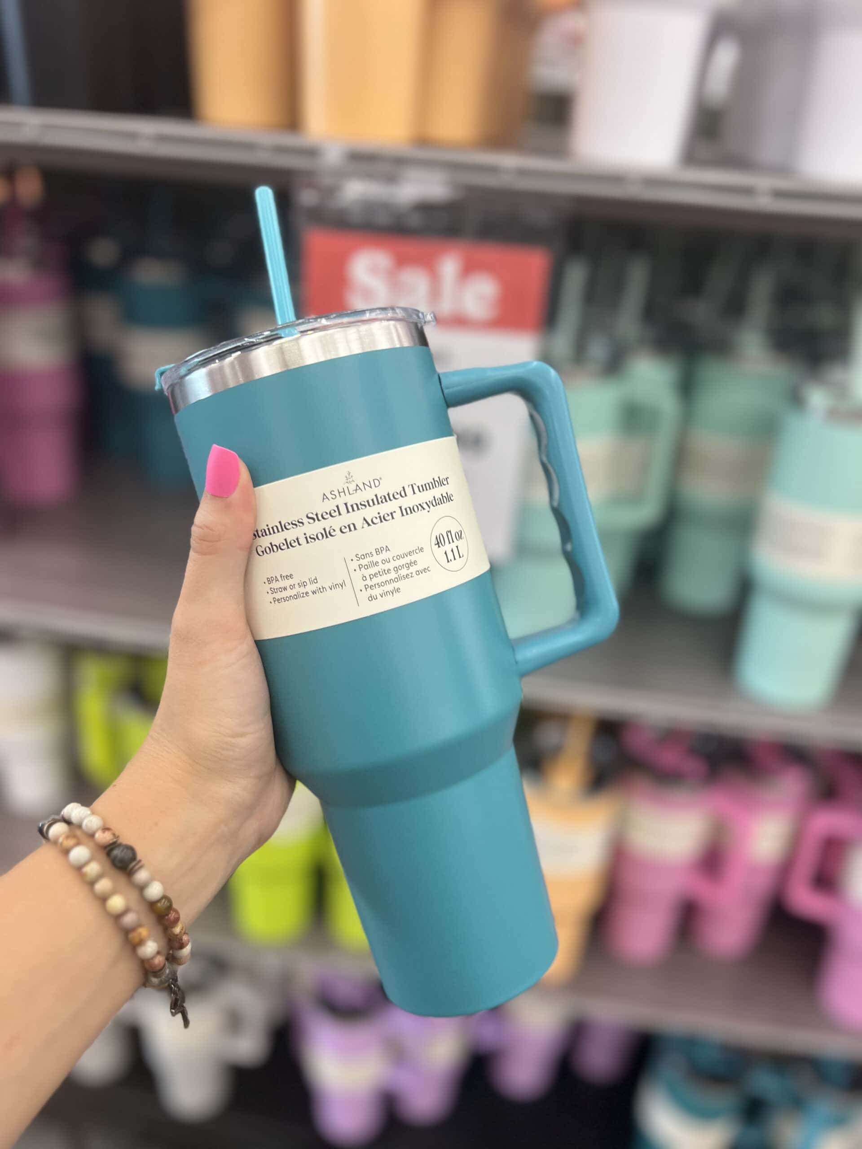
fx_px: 863
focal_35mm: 26
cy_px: 574
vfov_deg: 67.3
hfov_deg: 53.1
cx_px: 431
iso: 100
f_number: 1.5
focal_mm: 5.7
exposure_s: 1/120
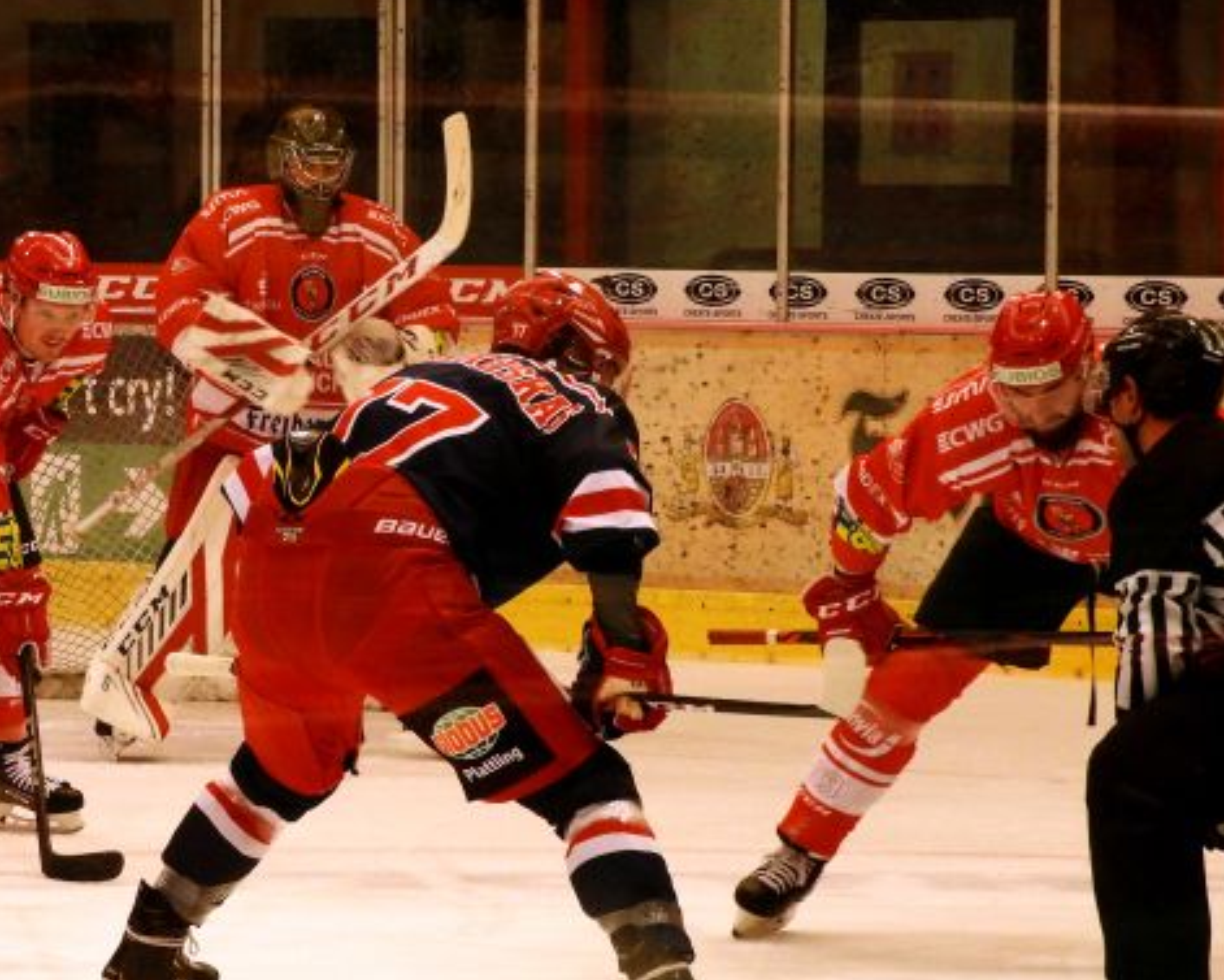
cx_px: 275
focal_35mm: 207
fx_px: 7500
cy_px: 625
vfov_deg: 7.5
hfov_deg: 9.3
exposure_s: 1/100
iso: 400
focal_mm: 24.2
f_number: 5
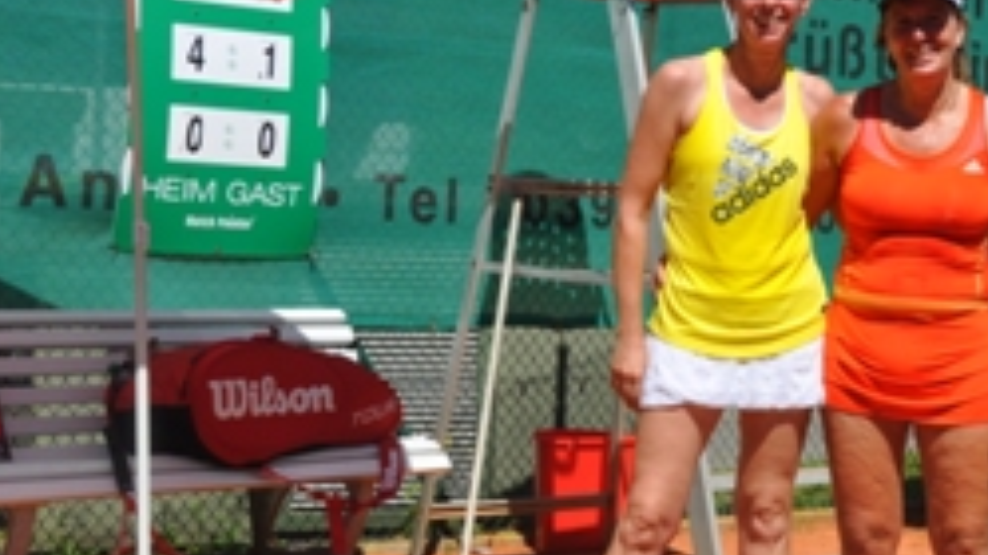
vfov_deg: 15.3
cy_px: 226
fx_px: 2069
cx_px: 682
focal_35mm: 79
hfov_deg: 26.7
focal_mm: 28
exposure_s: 1/500
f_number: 11
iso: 200
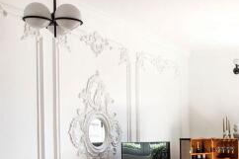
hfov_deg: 31.2
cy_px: 144
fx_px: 405
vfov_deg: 21.7
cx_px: 219
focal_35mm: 61
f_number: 16
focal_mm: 31
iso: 400
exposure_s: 1/20
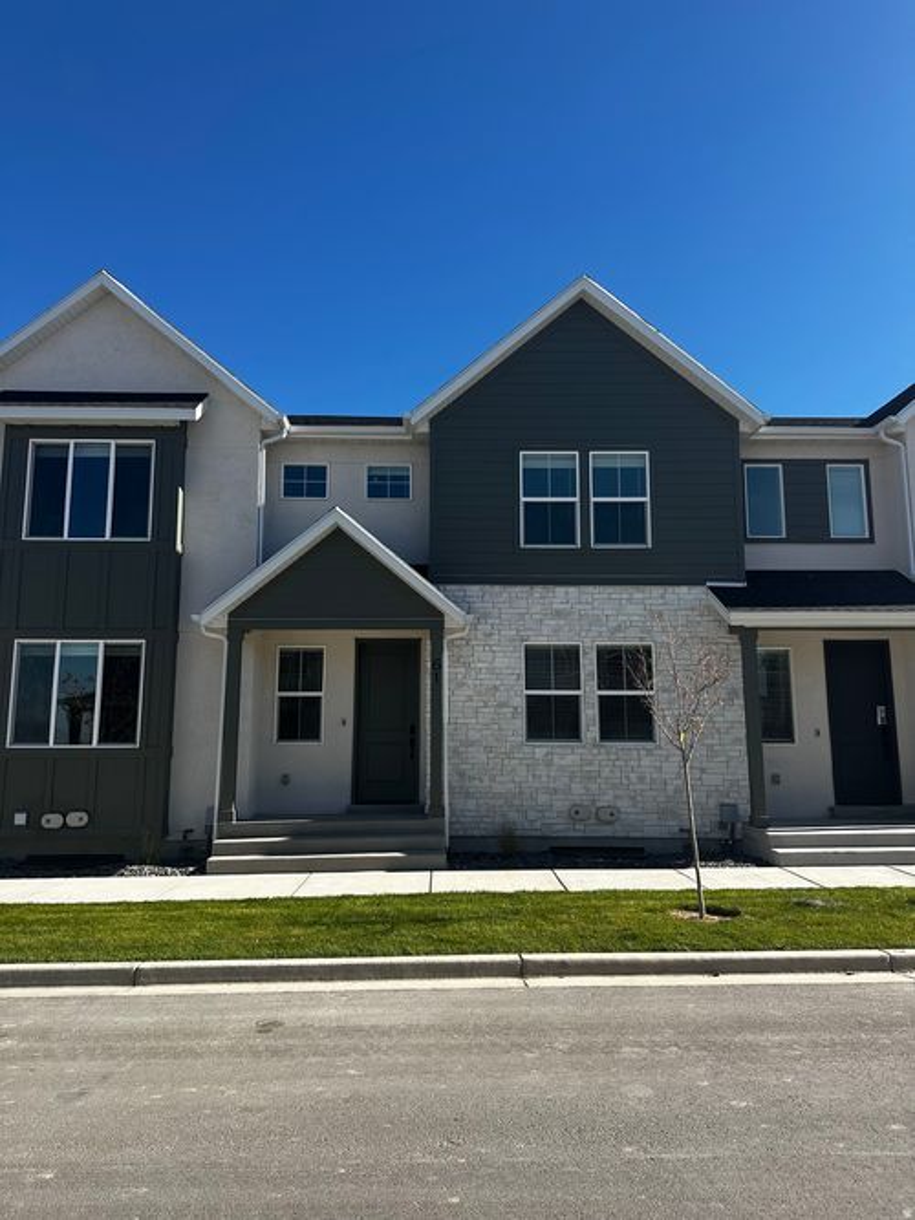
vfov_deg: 71.6
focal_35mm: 24
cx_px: 458
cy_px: 610
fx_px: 846
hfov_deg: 56.8
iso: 80
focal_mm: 6.86
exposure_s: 1/3717
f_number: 1.78
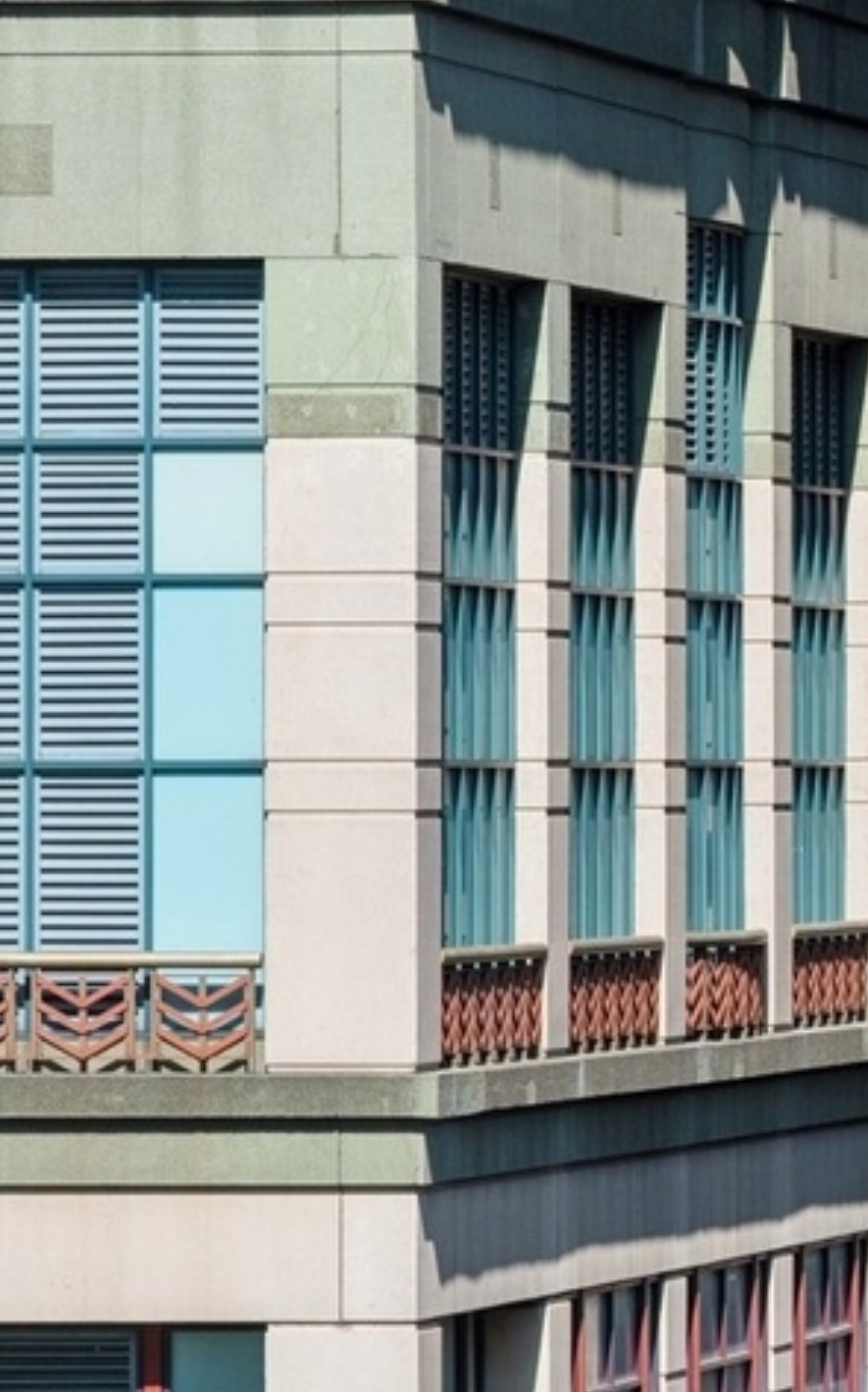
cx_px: 1804
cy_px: 998
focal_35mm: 420
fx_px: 15921
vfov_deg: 5.0
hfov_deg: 3.1
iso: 200
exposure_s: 1/500
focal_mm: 120
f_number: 9.5
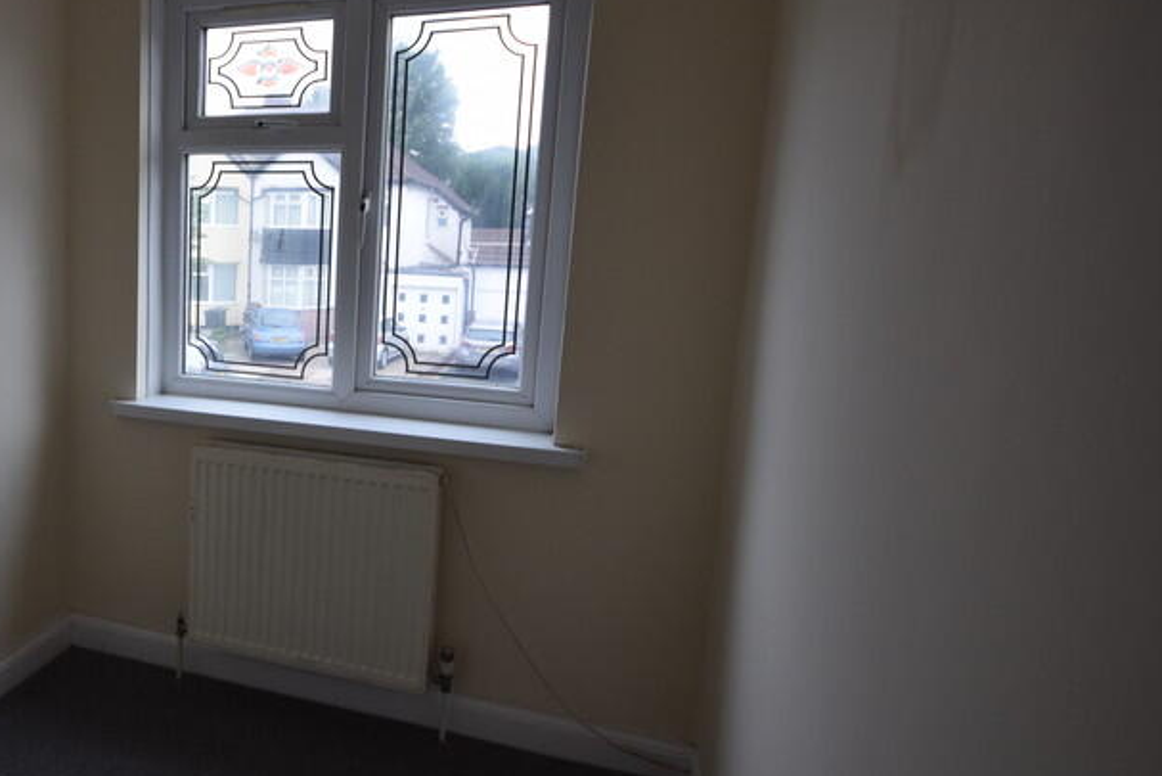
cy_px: 382
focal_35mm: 28
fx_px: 899
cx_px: 224
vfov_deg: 46.7
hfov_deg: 60.2
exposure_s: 1/125
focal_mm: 11
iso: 400
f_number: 5.6
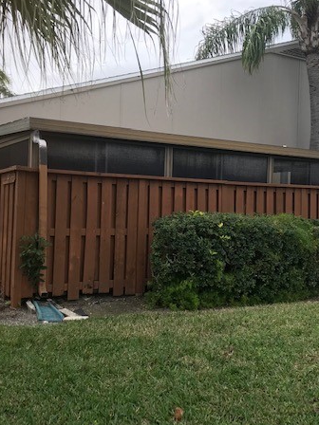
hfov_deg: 36.0
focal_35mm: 40
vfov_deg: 46.8
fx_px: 491
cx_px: 158
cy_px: 204
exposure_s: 1/538
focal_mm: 3.99
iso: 20
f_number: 1.8
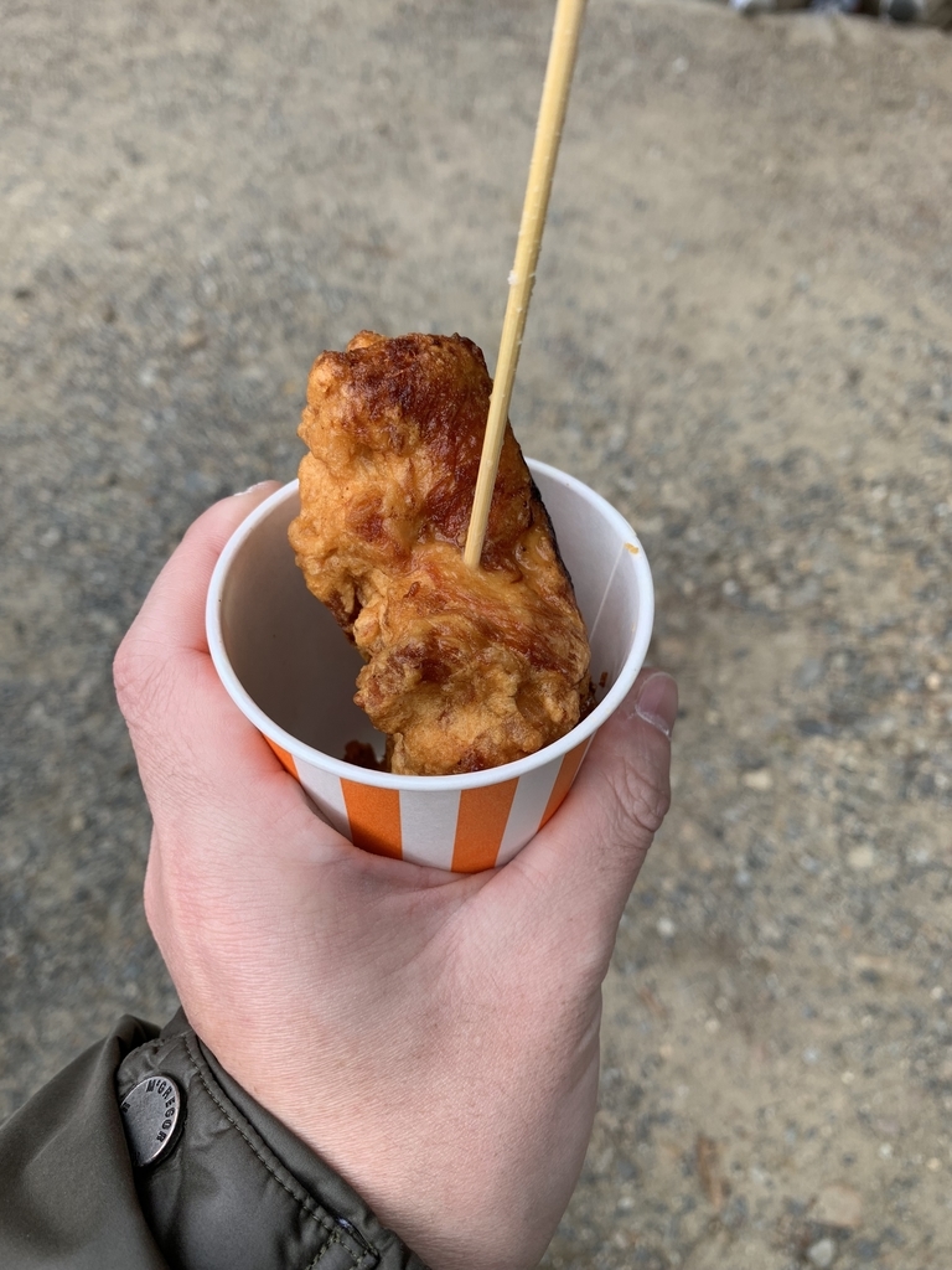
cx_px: 476
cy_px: 635
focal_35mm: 26
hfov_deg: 53.1
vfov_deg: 67.3
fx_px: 953
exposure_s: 1/169
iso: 25
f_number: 1.8
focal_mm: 4.25
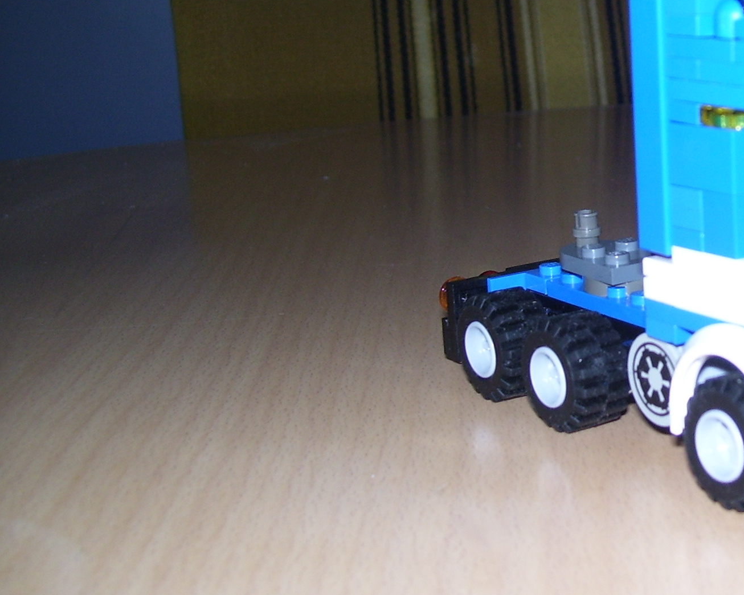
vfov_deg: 24.6
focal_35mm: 62
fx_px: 1365
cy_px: 265
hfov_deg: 29.4
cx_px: 656
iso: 80
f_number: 2.7
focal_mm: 6
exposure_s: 1/60
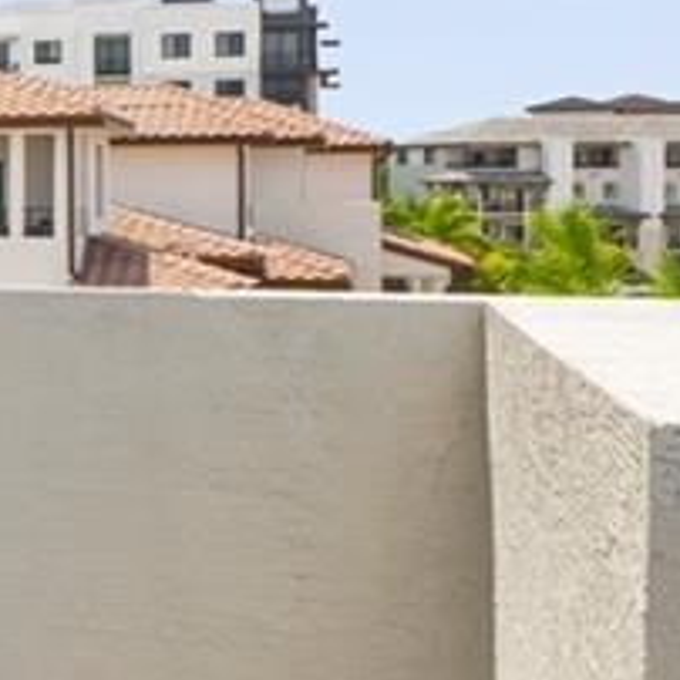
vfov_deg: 17.2
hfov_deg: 10.5
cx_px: -1488
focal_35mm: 101
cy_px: 296
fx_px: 2245
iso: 100
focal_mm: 10
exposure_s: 1/10
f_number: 9
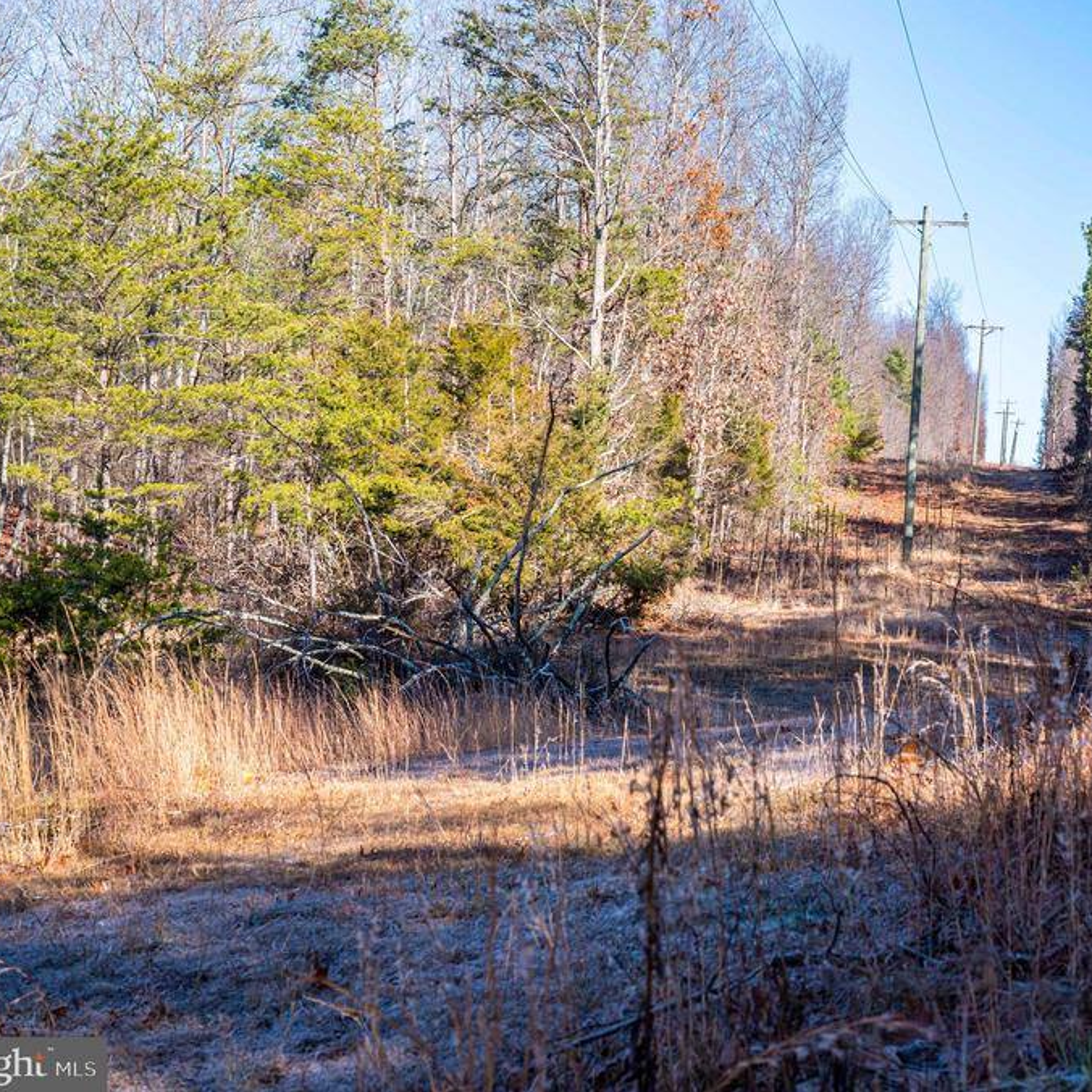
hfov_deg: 19.2
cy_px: 545
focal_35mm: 90
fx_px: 3212
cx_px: 756
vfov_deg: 19.3
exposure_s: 1/320
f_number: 9
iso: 400
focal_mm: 70
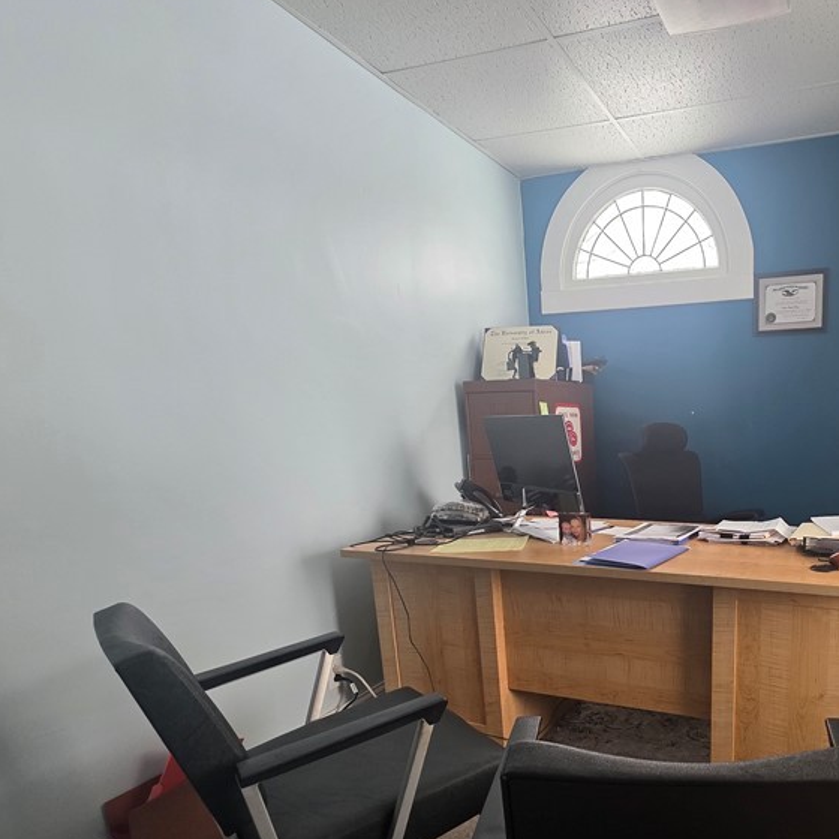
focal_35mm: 21
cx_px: 644
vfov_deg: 70.1
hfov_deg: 66.9
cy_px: 559
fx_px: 576
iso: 200
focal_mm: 2.2
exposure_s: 1/120
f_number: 1.9
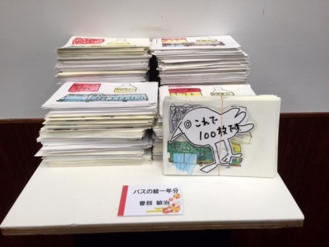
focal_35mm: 29
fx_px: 276
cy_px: 124
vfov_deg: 48.2
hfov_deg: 61.7
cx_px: 164
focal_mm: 4.15
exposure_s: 1/60
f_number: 2.2
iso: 40
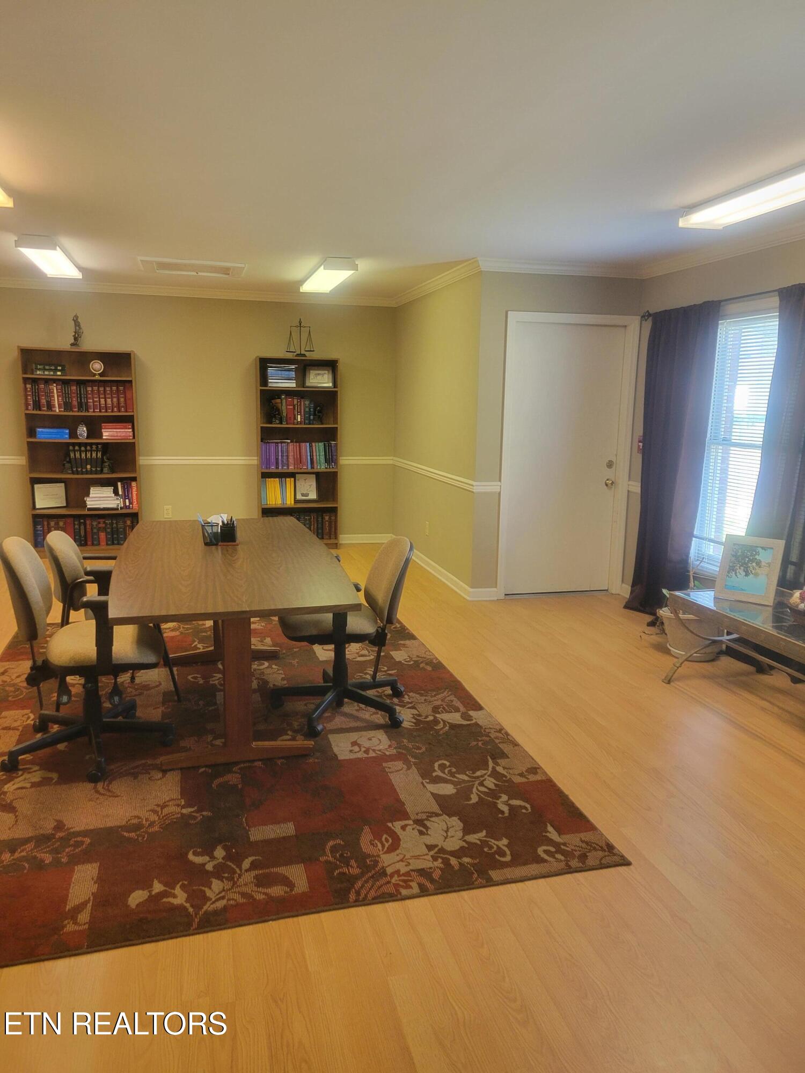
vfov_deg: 67.3
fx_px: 806
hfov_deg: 53.1
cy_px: 536
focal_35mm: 26
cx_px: 402
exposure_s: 1/60
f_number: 1.8
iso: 250
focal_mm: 5.4
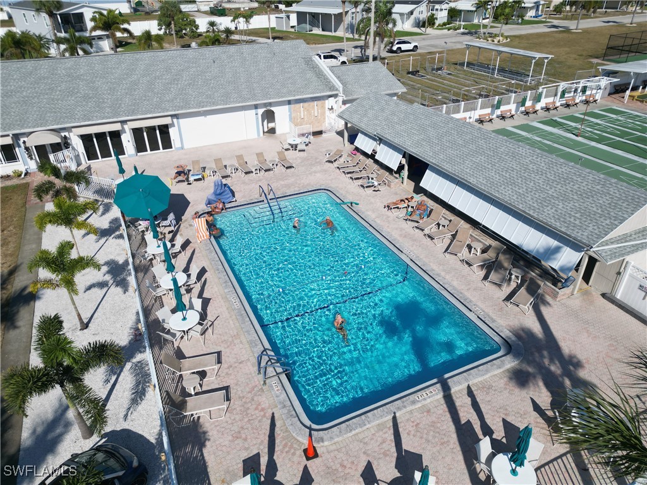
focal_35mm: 24
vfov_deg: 56.8
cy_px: 242
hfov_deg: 71.6
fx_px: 449
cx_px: 324
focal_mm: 6.72
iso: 130
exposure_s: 1/5000
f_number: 1.7
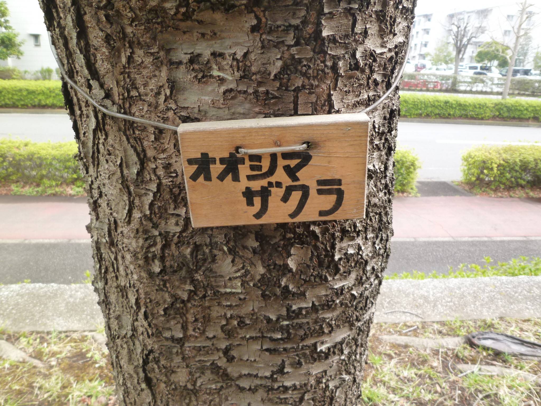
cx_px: 270
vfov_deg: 54.9
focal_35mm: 25
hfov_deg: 69.4
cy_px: 203
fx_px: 391
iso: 125
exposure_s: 1/125
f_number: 2.8
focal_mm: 4.5
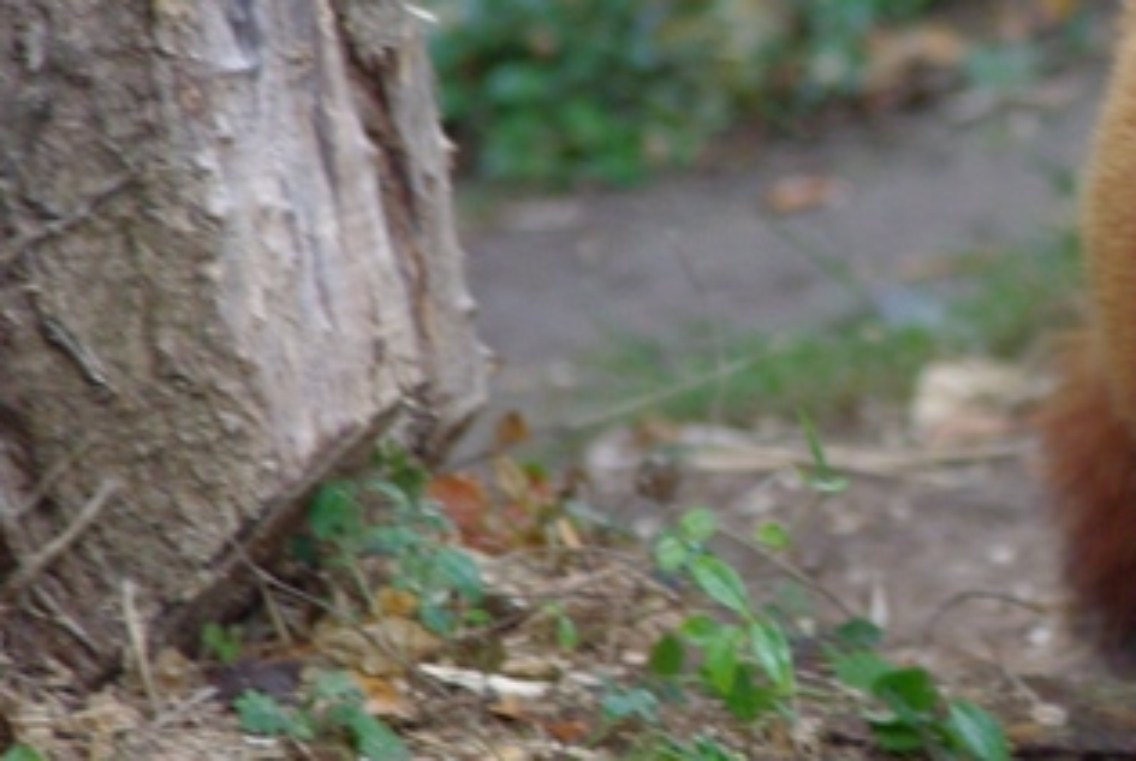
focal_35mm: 724
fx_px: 22878
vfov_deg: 1.9
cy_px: 350
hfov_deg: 2.8
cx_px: 1298
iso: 800
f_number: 4.5
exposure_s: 1/180
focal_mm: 190
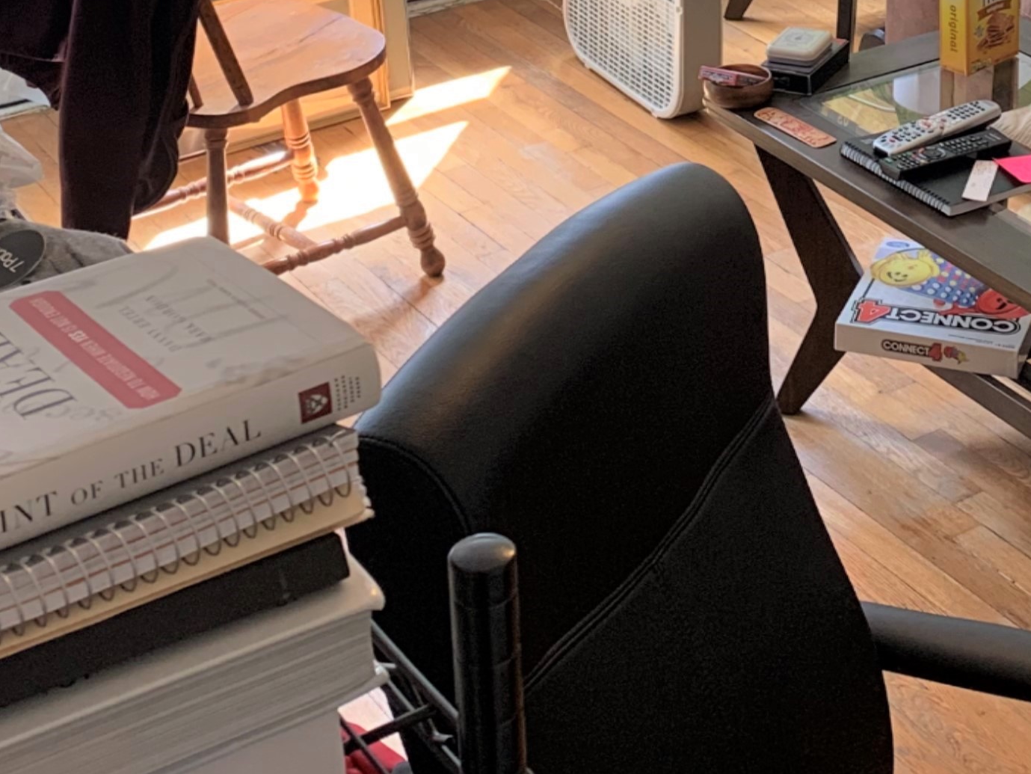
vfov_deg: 17.9
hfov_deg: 25.2
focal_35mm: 76
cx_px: 825
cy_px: -271
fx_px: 2264
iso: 80
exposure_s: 1/60
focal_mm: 4.25
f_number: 1.8
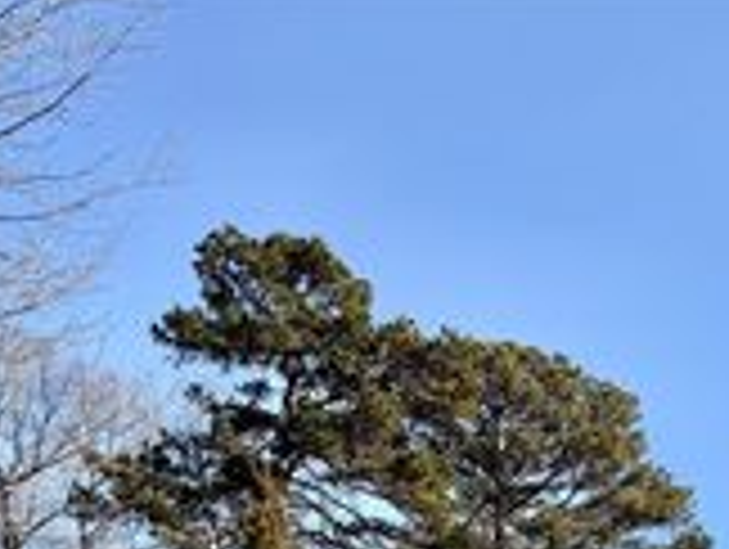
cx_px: 572
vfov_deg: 17.8
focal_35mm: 74
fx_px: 1561
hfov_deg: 25.9
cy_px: 830
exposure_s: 1/3279
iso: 80
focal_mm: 6.76
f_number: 1.78
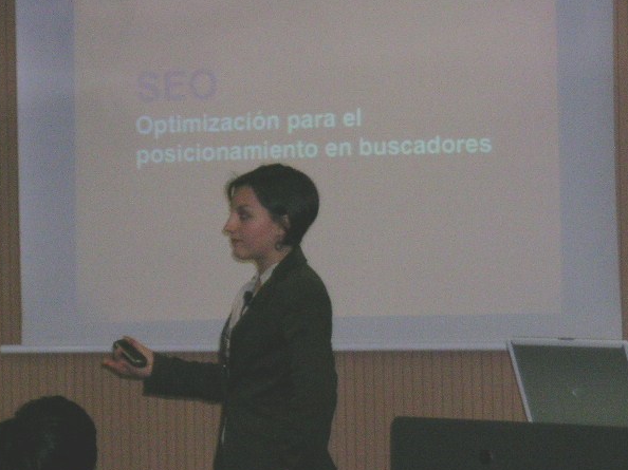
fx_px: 3627
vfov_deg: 7.4
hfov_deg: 9.9
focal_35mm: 200
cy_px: 196
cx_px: 170
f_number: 4.6
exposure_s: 1/121
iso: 200
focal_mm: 24
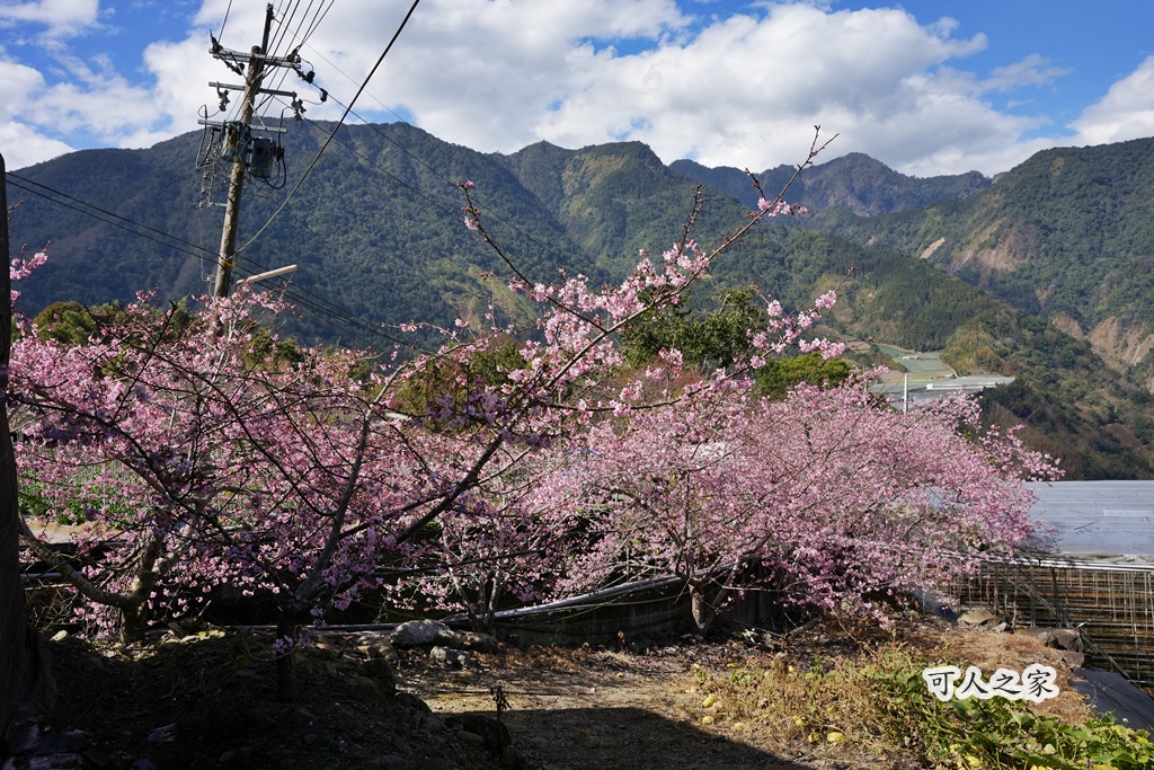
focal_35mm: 30
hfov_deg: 62.8
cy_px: 385
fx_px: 946
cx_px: 577
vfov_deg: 44.3
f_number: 8
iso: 500
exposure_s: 1/1250
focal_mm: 29.5
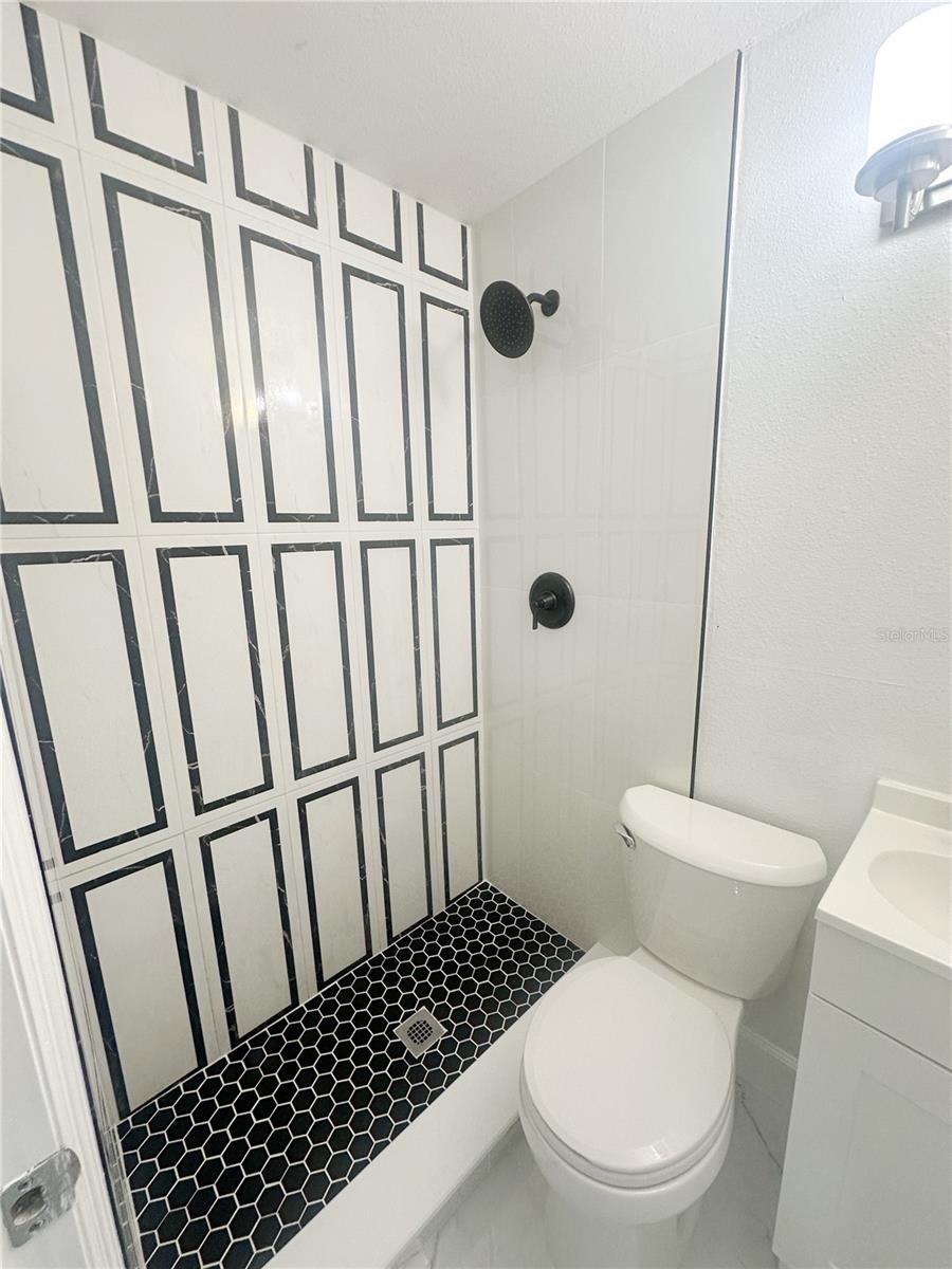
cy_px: 634
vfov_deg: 102.1
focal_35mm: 14
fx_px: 513
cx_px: 476
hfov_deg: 85.7
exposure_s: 1/120
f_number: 2.2
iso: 125
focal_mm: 2.22
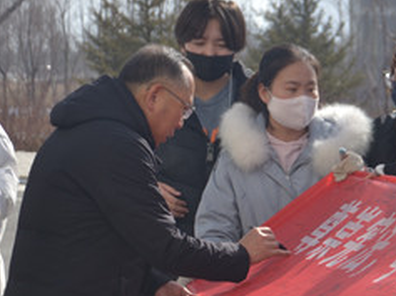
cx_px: 398
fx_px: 1531
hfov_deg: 14.5
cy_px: 197
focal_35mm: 134
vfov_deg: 11.0
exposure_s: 1/500
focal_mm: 40
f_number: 4.5
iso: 100
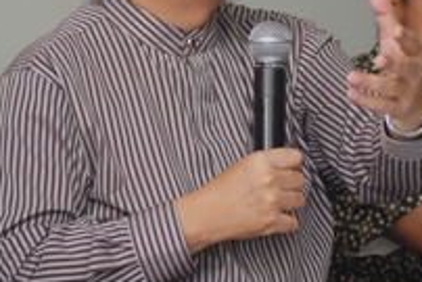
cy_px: 19
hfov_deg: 7.7
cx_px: 86
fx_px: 3120
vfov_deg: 5.2
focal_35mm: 266
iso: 400
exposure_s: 1/50
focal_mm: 80
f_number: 3.5
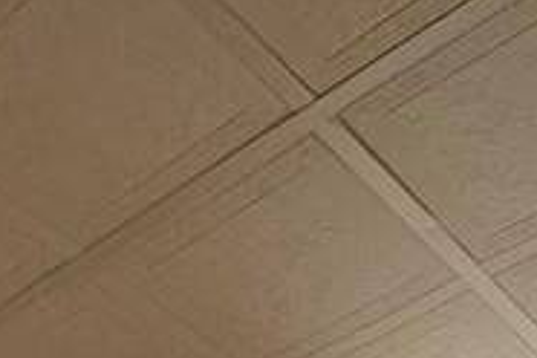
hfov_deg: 25.2
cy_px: 1051
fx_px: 1193
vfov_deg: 11.2
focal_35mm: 80
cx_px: 170
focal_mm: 2.22
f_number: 2.2
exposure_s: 1/60
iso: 320
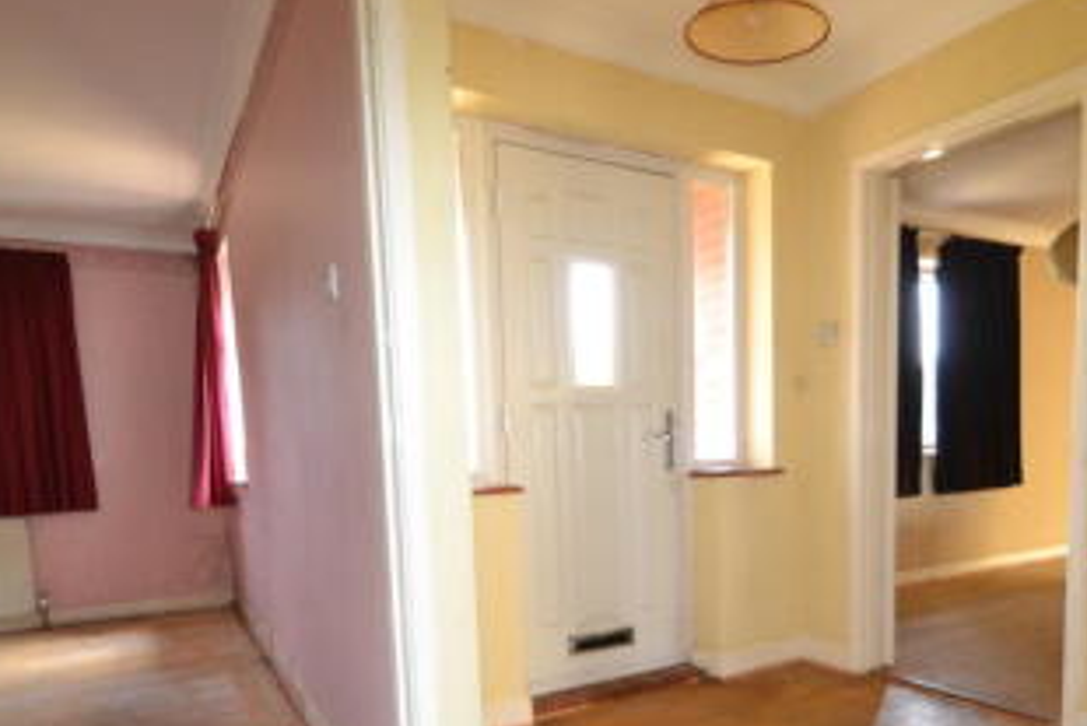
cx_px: 579
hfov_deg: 76.0
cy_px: 538
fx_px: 695
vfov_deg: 52.9
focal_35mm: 23
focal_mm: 10
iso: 1000
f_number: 3.5
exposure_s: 1/60
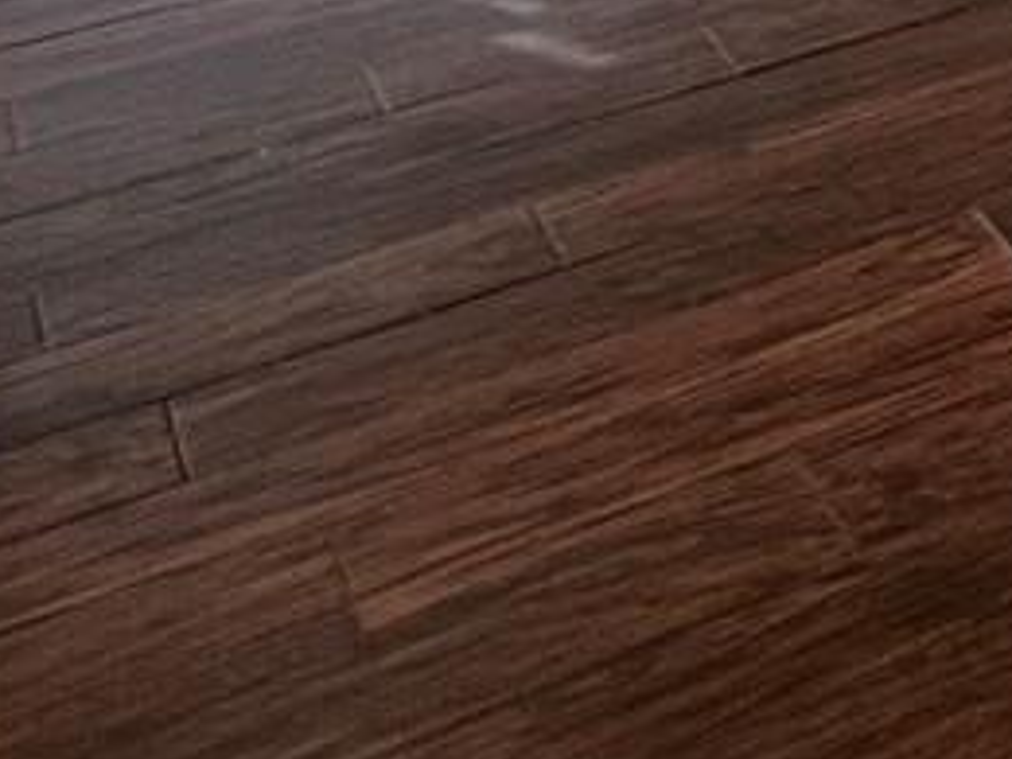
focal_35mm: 80
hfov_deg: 17.6
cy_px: -564
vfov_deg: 15.9
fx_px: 2339
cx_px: 2005
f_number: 1.8
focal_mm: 1.57
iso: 125
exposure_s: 1/60
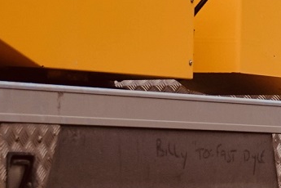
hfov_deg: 6.4
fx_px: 2365
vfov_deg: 4.5
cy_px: -73
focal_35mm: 303
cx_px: 693
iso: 100
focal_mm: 21.32
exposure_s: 1/250
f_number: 3.5
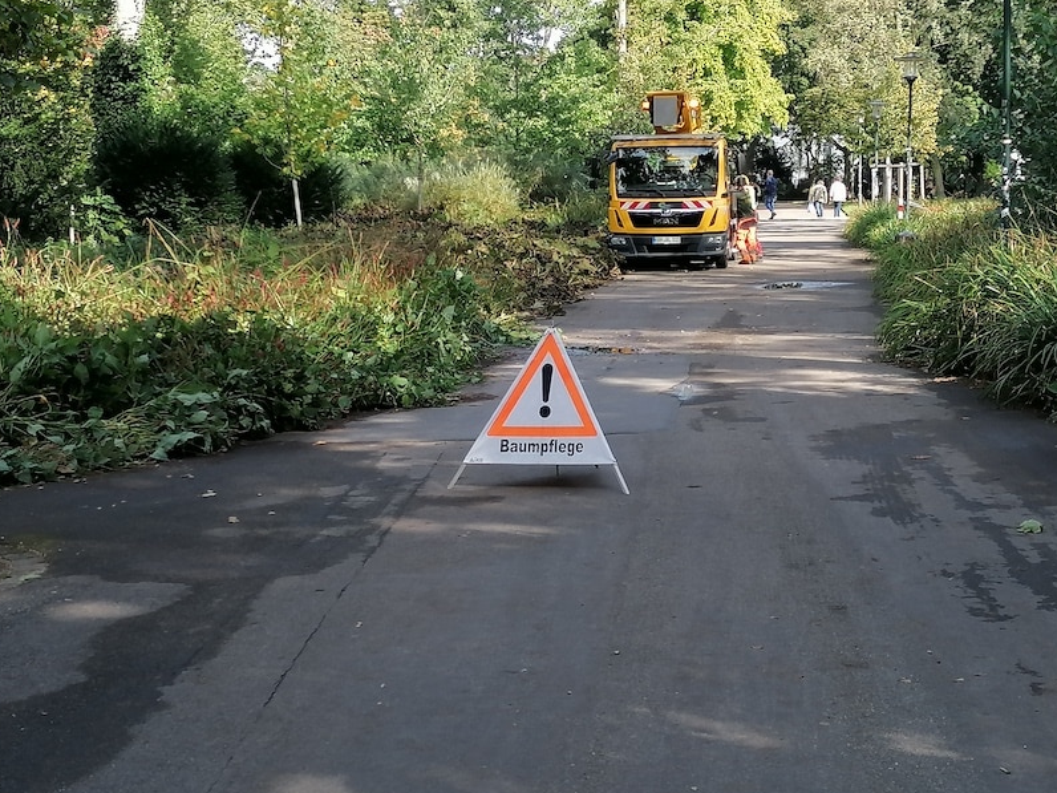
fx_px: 1924
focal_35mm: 63
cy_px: 398
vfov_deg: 23.3
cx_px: 532
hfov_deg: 30.7
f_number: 1.8
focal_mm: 4.75
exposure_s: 1/280
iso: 50
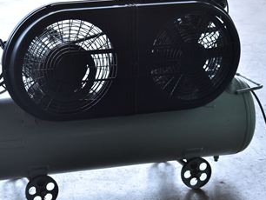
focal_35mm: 146
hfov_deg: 13.5
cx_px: 106
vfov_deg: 10.2
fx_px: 1123
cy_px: 98
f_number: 6.3
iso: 1250
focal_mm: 62
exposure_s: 1/500
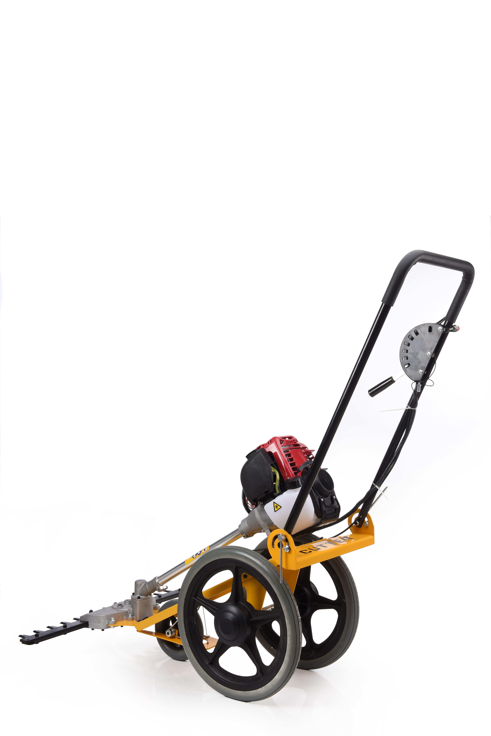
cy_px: 368
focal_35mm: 44
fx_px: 899
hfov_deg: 30.5
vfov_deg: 44.5
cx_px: 246
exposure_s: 1/100
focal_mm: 44
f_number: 18
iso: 100
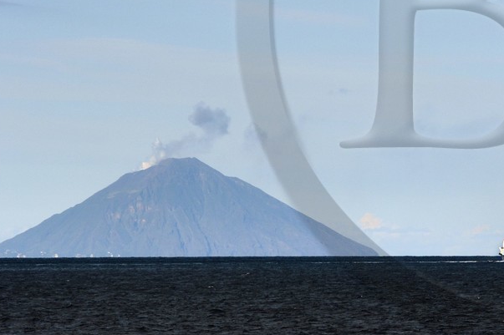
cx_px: 576
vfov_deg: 4.0
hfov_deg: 6.0
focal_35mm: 345
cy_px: 12
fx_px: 4826
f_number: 14
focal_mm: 130
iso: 200
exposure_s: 1/500
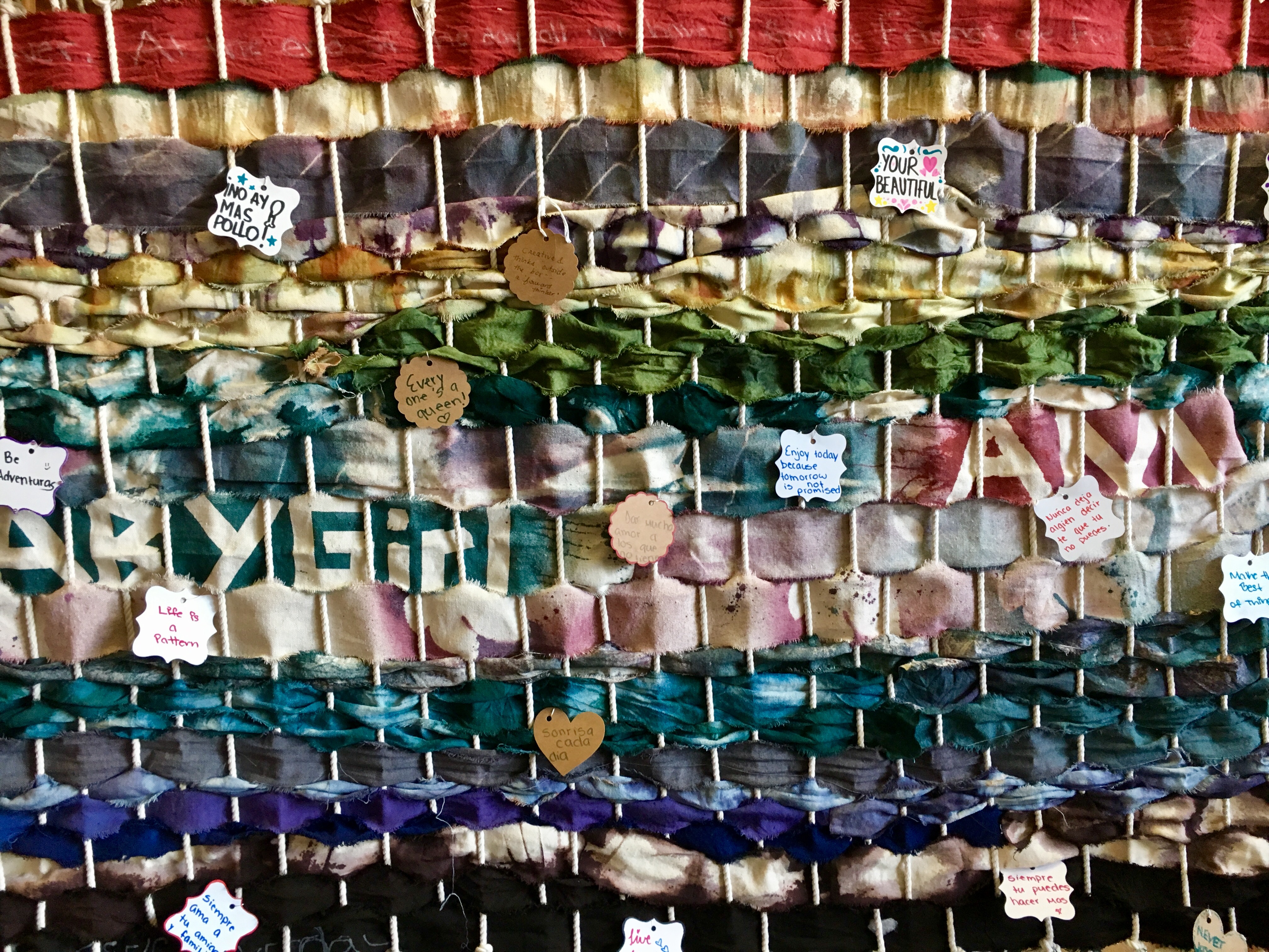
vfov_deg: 48.2
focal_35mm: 29
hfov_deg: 61.7
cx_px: 634
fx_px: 1063
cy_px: 476
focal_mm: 4.15
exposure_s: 1/30
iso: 100
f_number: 2.2
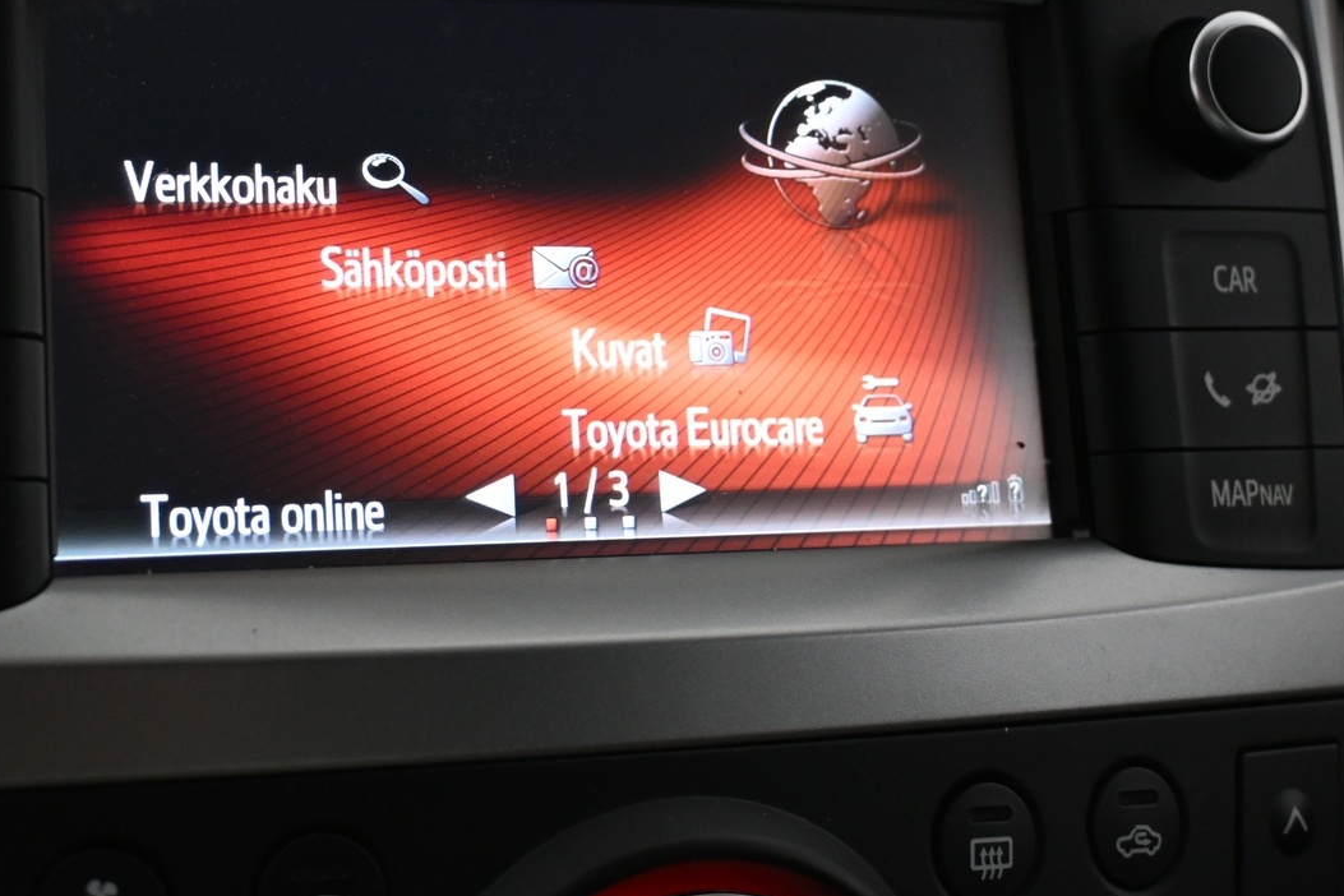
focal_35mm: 61
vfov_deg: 22.0
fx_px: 2283
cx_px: 426
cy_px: 246
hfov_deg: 32.5
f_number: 4.5
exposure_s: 1/40
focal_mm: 26.5
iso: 1250
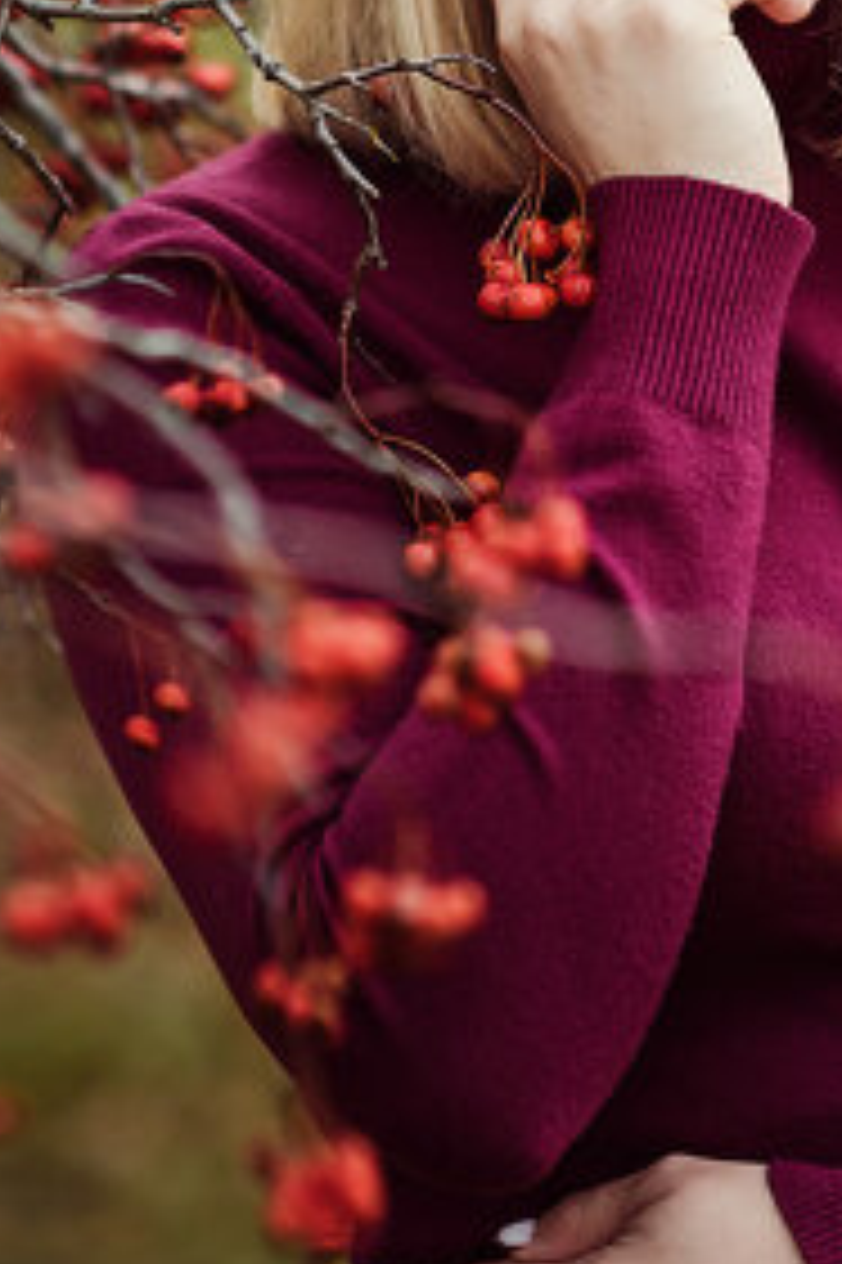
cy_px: -85
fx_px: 8535
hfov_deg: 5.6
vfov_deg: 8.4
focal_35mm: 243
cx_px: 522
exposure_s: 1/2500
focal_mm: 85
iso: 400
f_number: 2.5
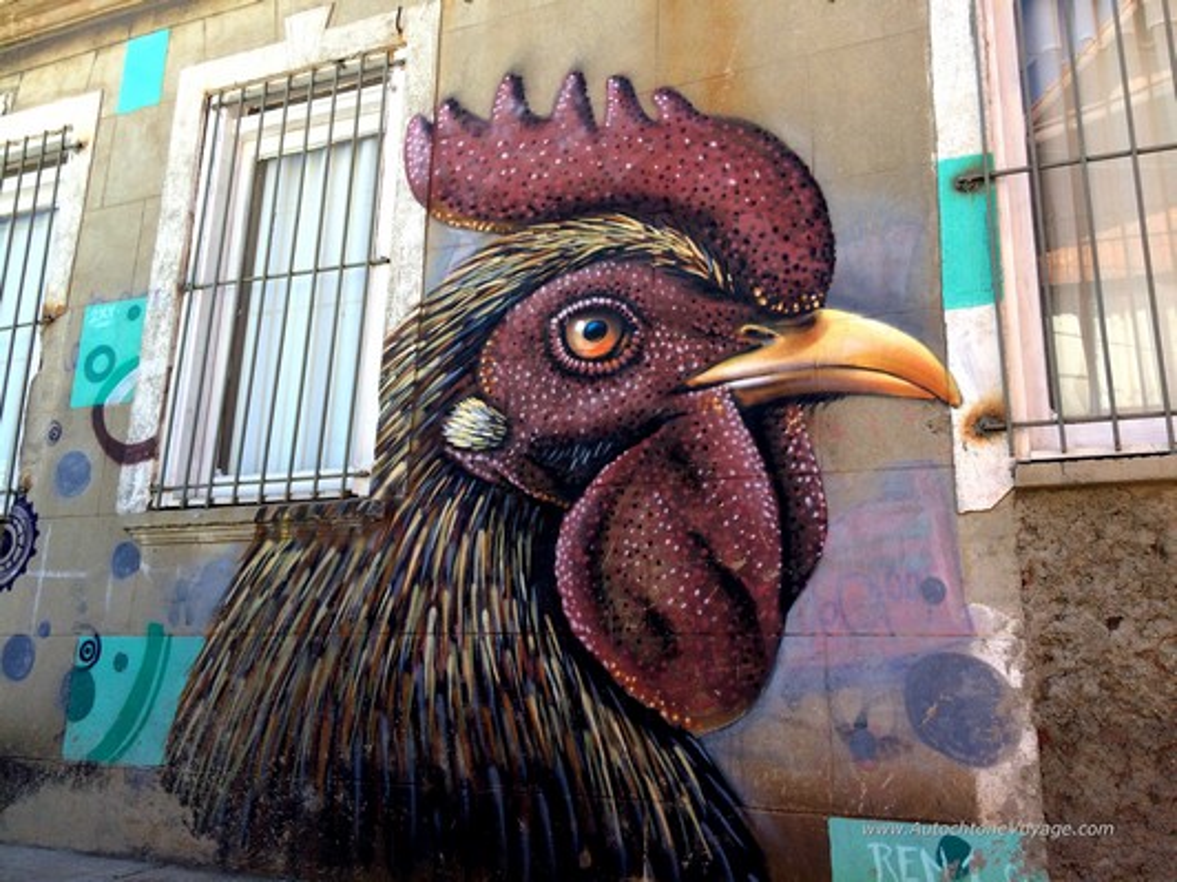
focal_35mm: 29
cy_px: 441
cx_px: 588
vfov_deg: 48.2
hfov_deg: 61.7
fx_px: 986
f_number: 2.2
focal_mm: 4.15
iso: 32
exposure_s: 1/513
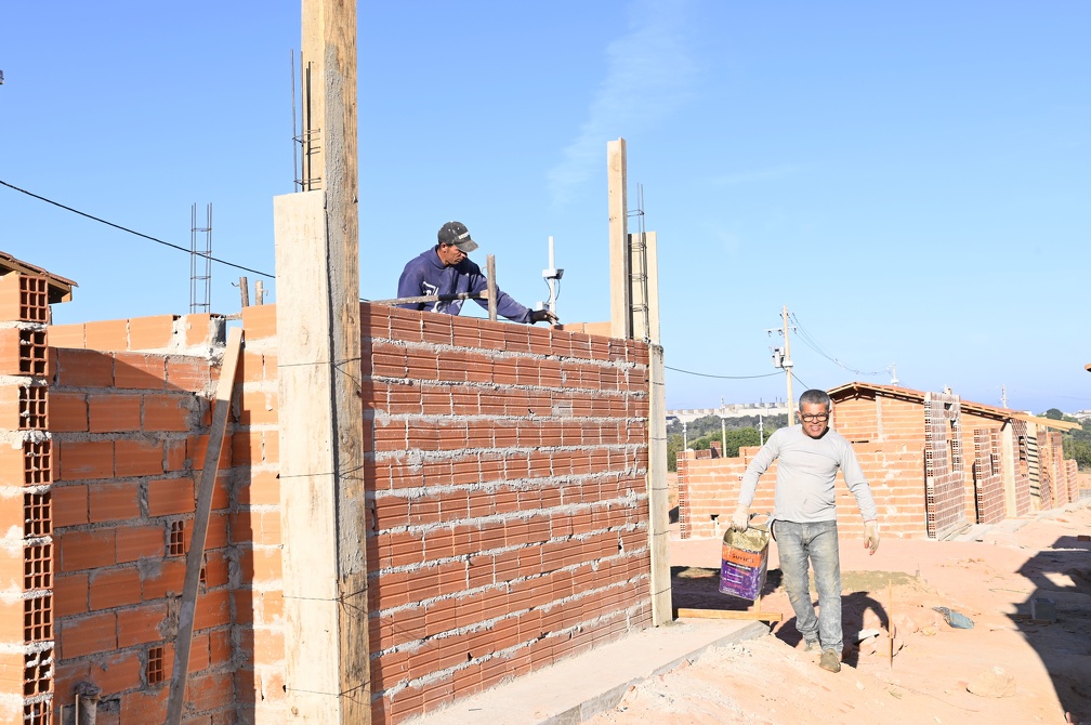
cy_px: 362
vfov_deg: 33.3
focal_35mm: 40
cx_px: 546
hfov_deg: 48.5
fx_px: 1211
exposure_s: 1/100
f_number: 9
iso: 100
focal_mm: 40
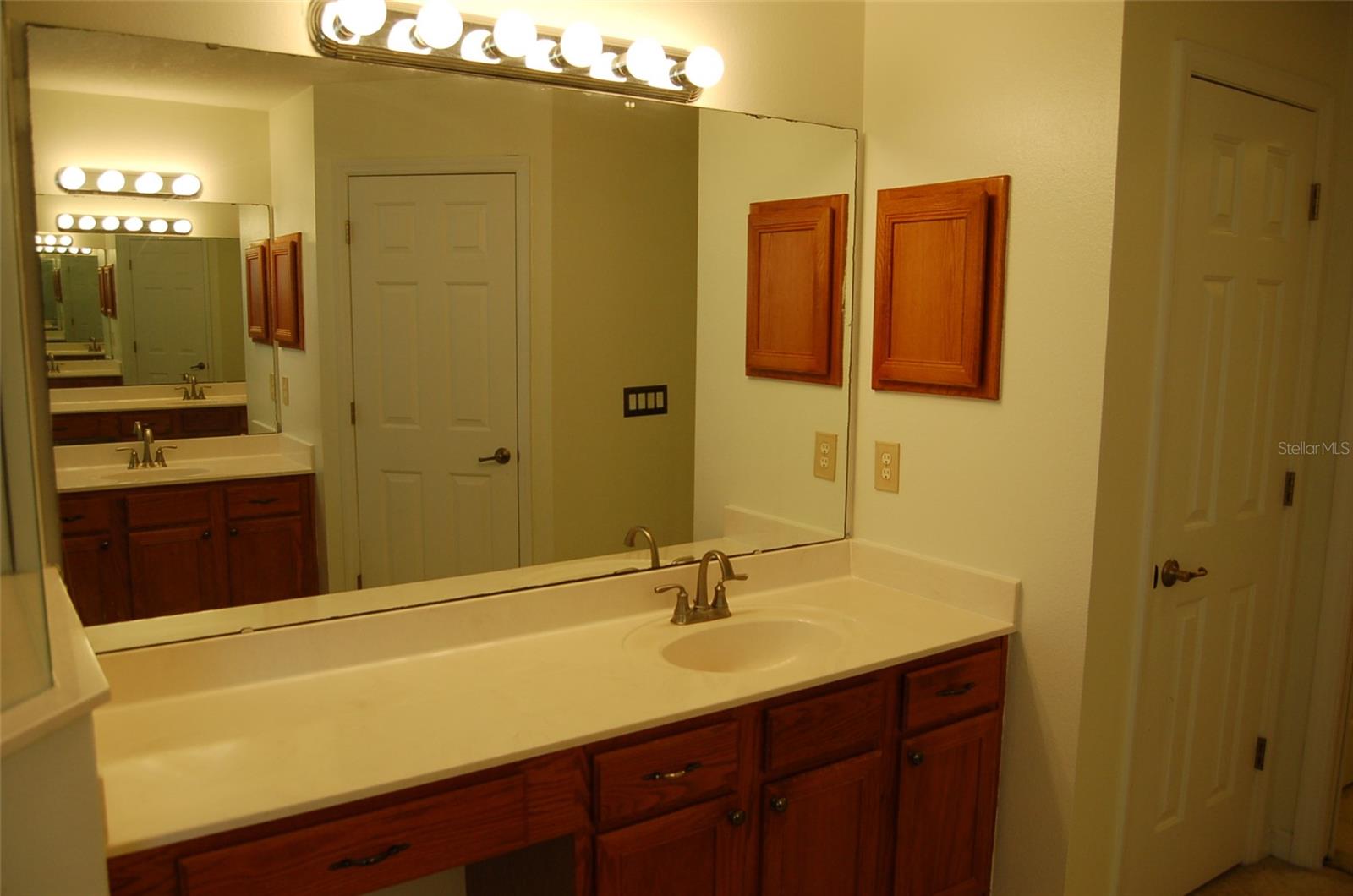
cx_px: 676
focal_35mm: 27
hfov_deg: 67.5
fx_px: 1013
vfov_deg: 47.7
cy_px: 448
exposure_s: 1/80
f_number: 4.5
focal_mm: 18
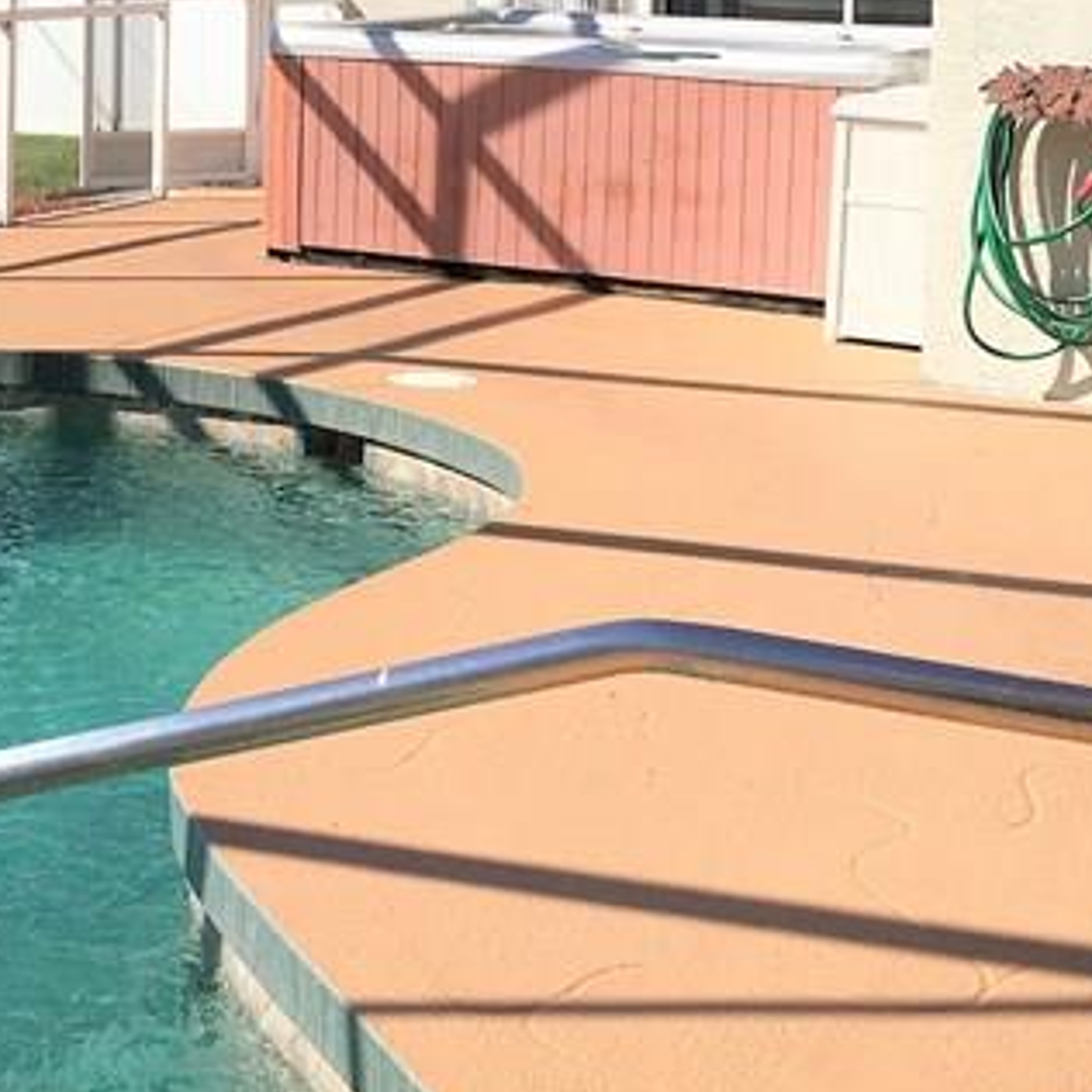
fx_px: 2962
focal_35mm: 83
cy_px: 21
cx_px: -76
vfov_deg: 20.3
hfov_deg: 20.0
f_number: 2.2
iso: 25
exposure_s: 1/1399
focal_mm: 4.15
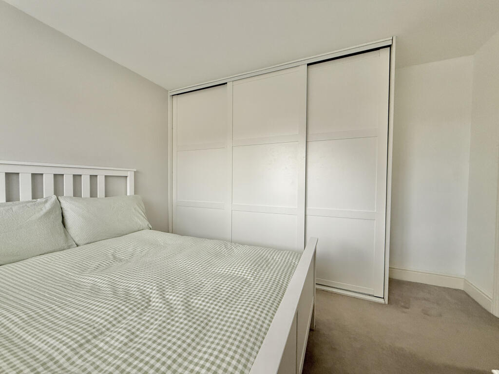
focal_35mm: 14
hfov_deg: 102.1
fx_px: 202
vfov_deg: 85.7
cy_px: 187
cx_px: 250
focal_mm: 2.22
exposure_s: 1/99
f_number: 2.2
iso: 200
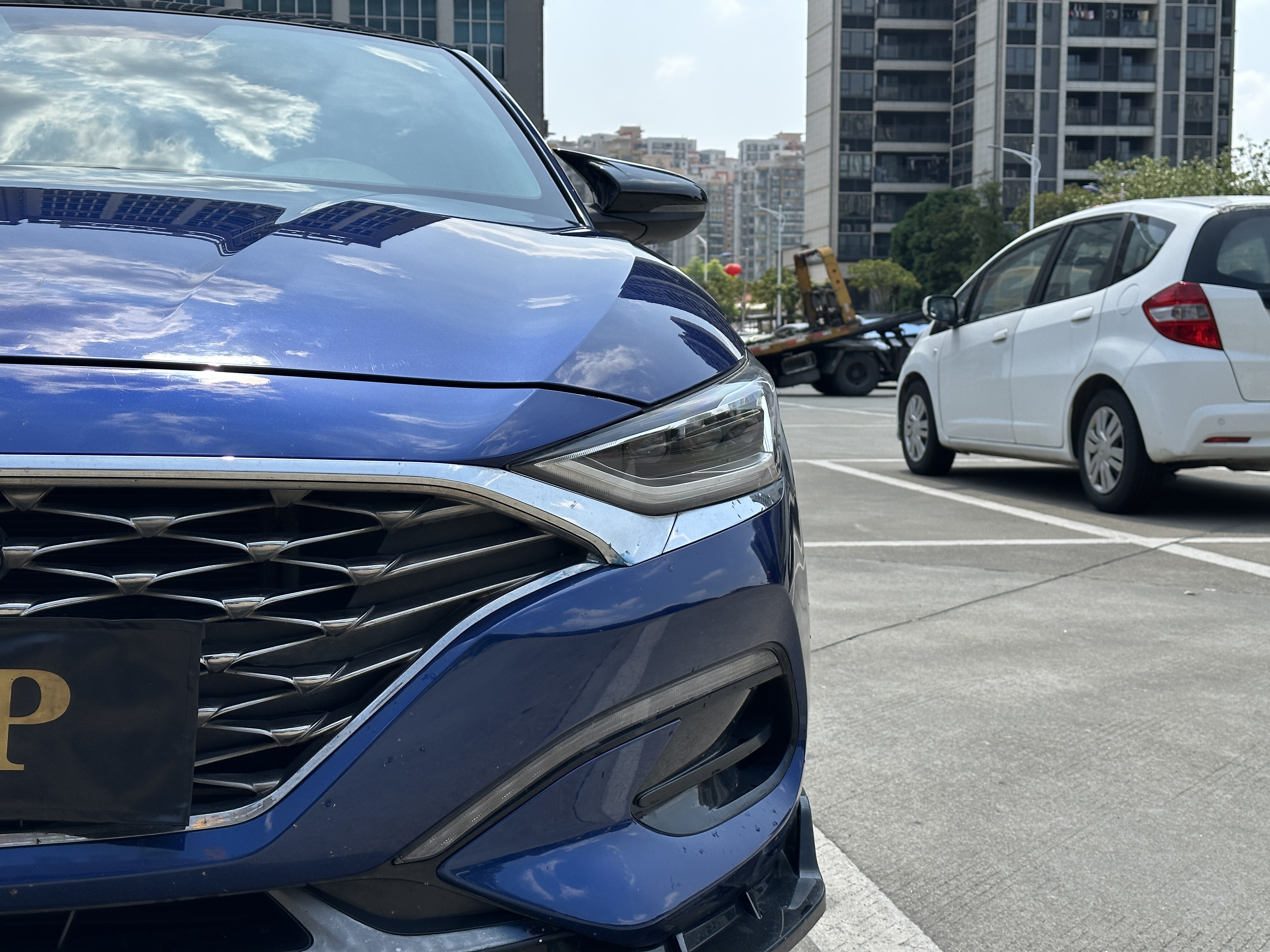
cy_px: 476
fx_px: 1761
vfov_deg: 30.3
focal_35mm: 48
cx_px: 635
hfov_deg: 39.7
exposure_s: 1/3257
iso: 64
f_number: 1.78
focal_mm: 6.86
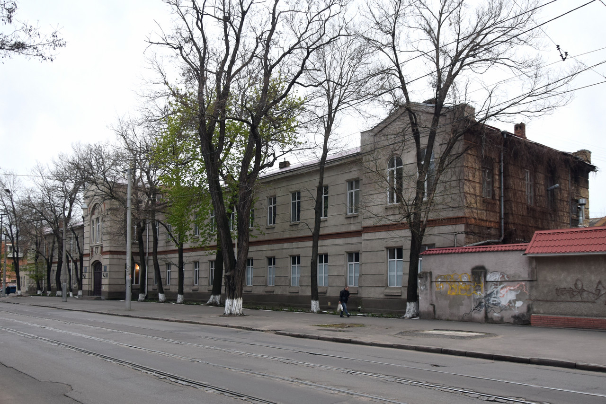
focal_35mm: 27
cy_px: 202
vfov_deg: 48.0
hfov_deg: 67.4
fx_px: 455
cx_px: 303
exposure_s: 1/30
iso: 200
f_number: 3.5
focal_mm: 18
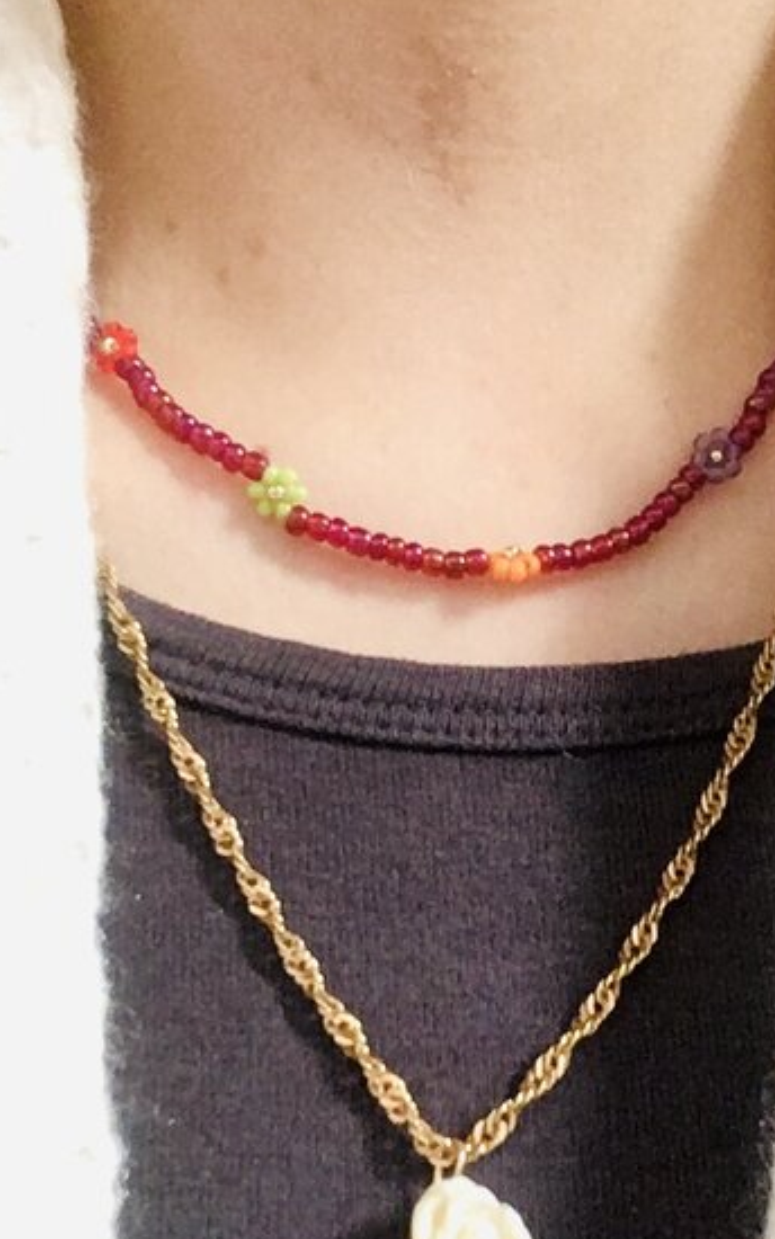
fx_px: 1723
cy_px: 756
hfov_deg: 25.3
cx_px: 493
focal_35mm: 51
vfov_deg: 39.4
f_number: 2.4
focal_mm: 2.15
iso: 200
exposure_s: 1/30
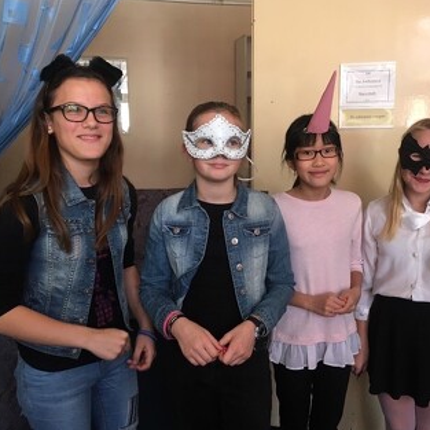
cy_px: 214
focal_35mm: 35
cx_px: 245
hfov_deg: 47.1
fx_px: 492
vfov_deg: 47.2
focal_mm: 4.15
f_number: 2.2
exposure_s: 1/33
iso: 125
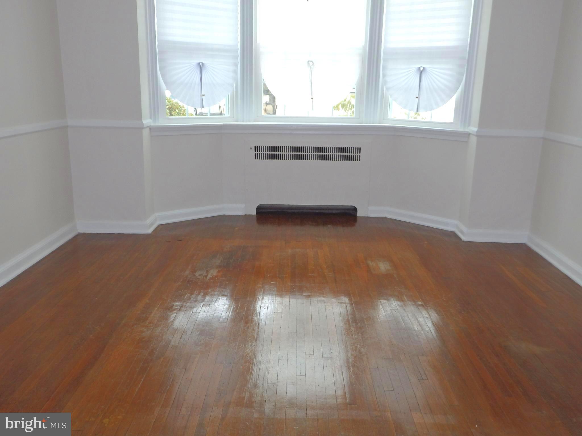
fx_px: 504
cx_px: 291
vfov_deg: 46.8
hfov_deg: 60.0
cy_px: 218
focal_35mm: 30
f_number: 3.3
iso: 125
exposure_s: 1/50
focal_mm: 5.5
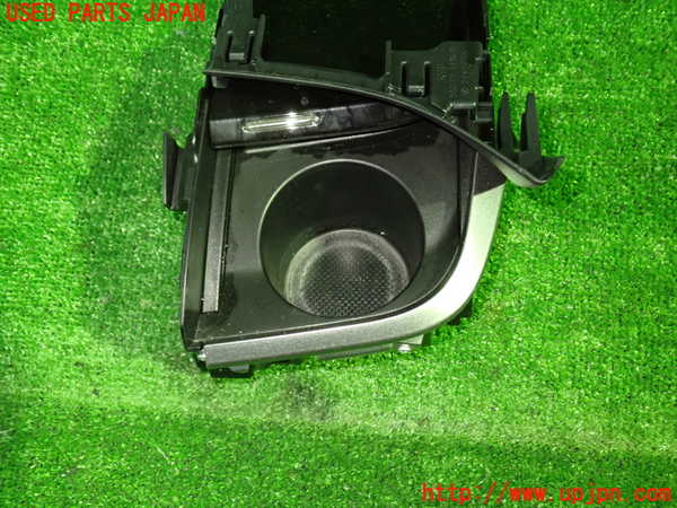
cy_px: 254
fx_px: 587
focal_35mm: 30
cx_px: 338
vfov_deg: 46.8
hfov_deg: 60.0
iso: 800
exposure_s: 1/25
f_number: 2.3
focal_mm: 5.4
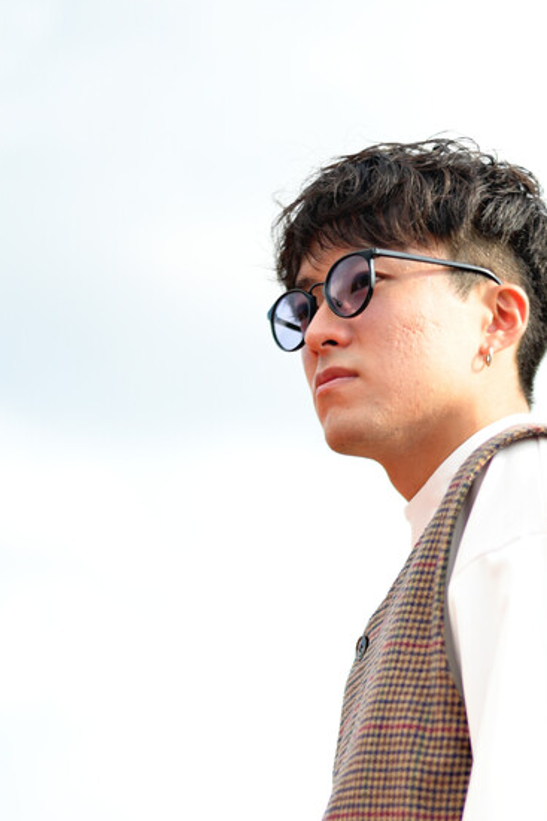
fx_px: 2235
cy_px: 746
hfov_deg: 13.9
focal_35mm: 98
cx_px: 409
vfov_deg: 20.4
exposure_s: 1/1250
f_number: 1.8
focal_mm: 50
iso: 100
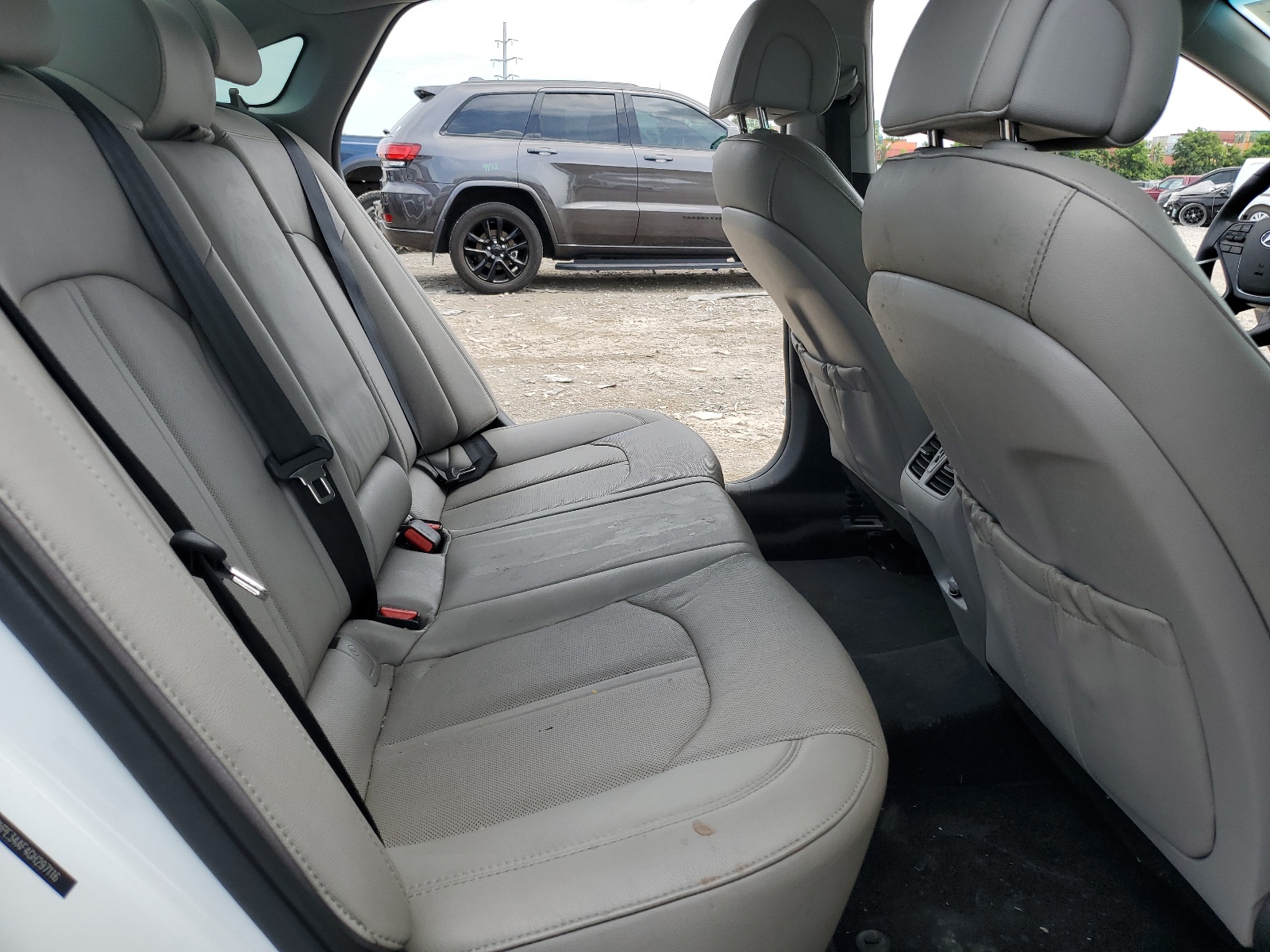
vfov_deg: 53.1
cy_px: 476
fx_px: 954
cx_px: 635
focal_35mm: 26
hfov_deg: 67.3
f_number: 1.5
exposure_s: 1/1250
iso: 50
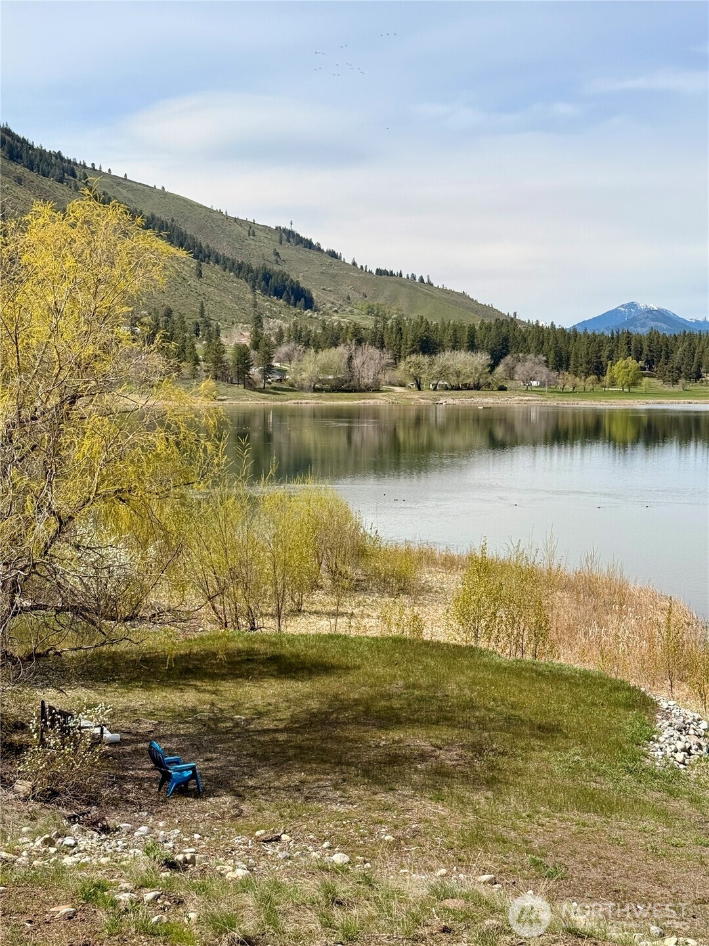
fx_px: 1311
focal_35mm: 48
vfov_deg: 39.7
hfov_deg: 30.3
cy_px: 473
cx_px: 354
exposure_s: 1/8772
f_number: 1.78
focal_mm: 6.76
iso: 80
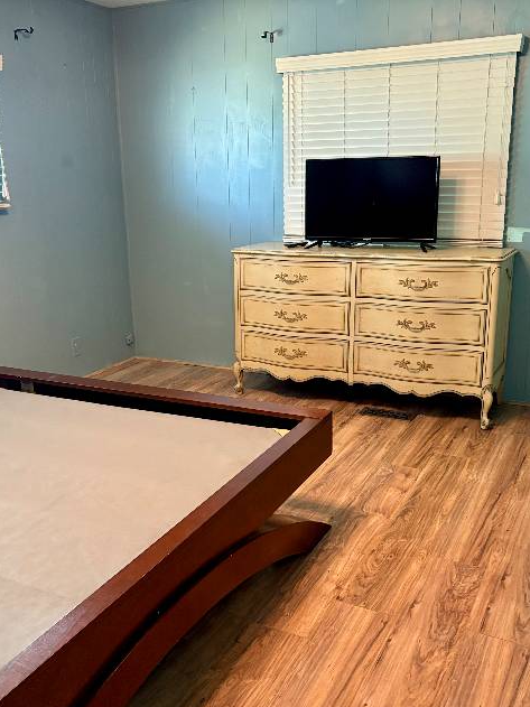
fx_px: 715
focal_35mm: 35
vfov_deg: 52.6
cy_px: 356
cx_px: 239
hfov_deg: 40.6
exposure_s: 1/40
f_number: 1.6
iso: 320
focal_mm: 5.96
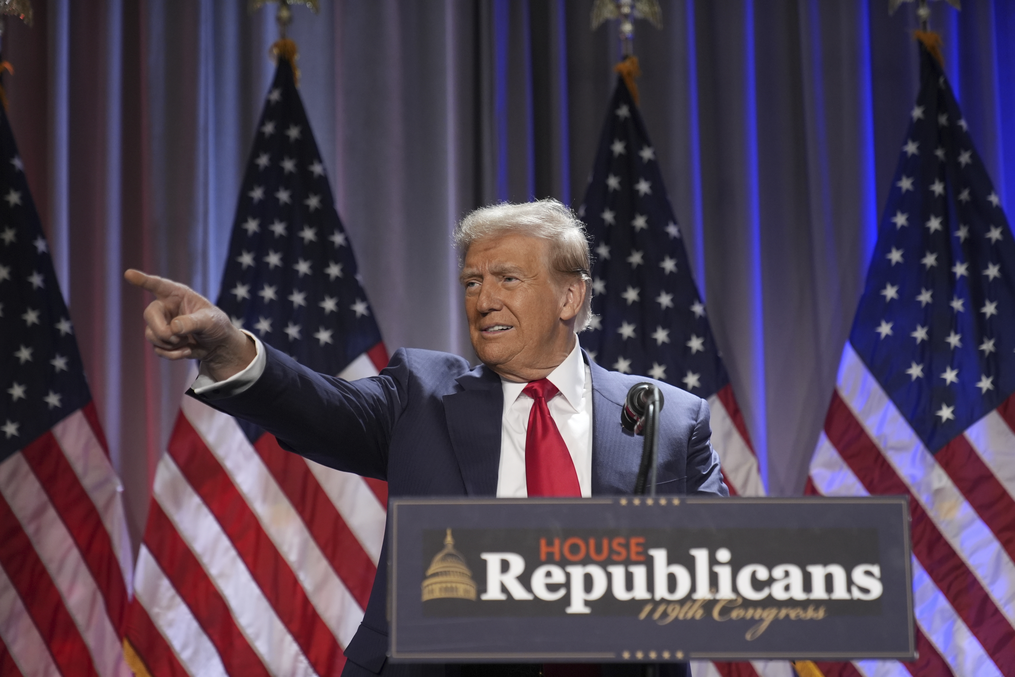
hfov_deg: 28.8
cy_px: 338
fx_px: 1973
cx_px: 508
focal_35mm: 70
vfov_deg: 19.5
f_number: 2.8
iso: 2000
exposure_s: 1/640
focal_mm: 70
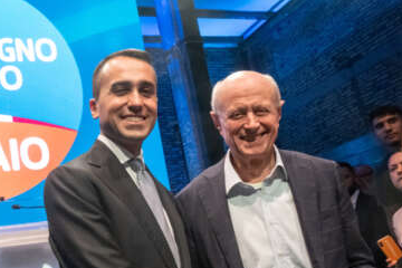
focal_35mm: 35
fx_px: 391
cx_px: 78
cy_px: 186
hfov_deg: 51.0
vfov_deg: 37.3
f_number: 9
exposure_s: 1/70
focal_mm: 14
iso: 4000
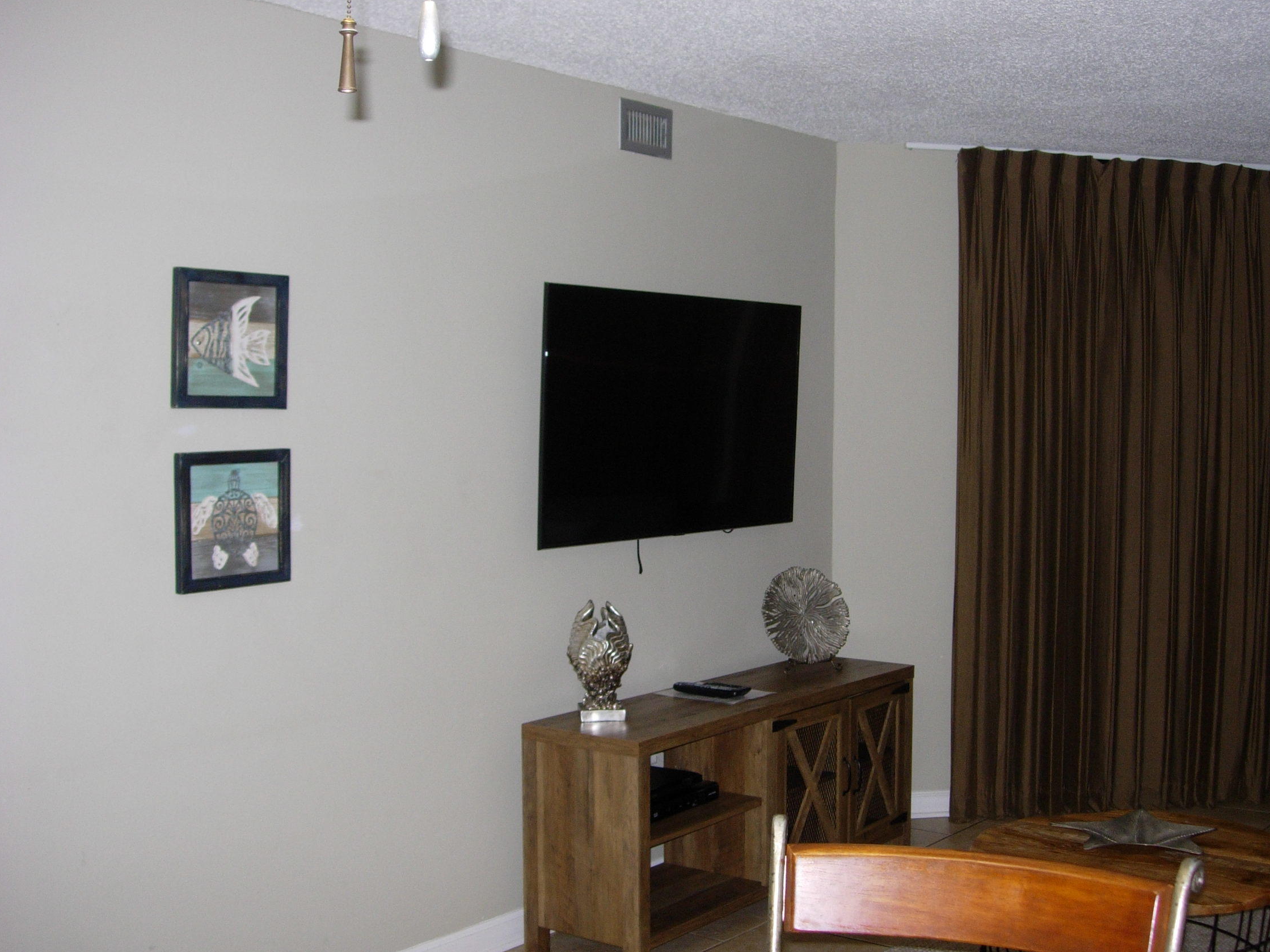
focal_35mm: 44
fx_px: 1614
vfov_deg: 32.9
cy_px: 471
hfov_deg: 42.8
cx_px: 724
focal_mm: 7.8
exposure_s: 1/64
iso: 79
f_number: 2.8
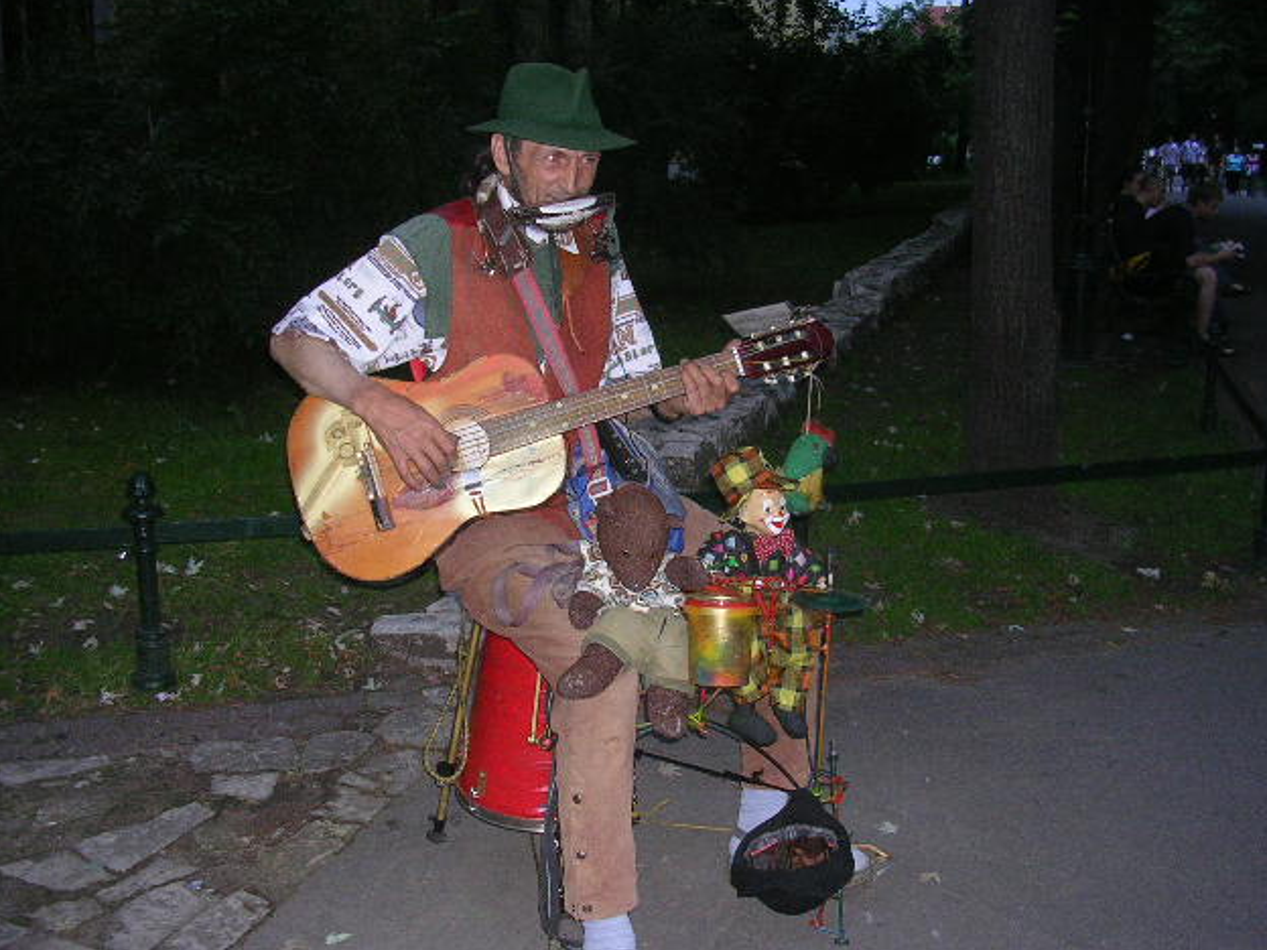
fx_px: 1427
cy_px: 479
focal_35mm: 39
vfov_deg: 36.8
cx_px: 634
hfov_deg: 47.9
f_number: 2.8
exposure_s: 1/60.1
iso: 115
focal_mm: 5.8
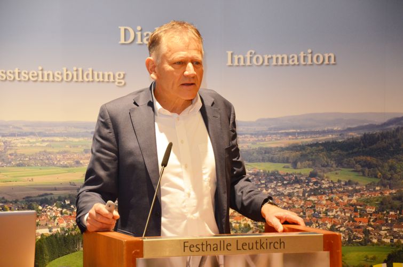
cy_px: 134
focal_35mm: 135
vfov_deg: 10.1
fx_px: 1508
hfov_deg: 15.2
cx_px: 202
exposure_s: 1/60
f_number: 5.6
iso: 1600
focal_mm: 90
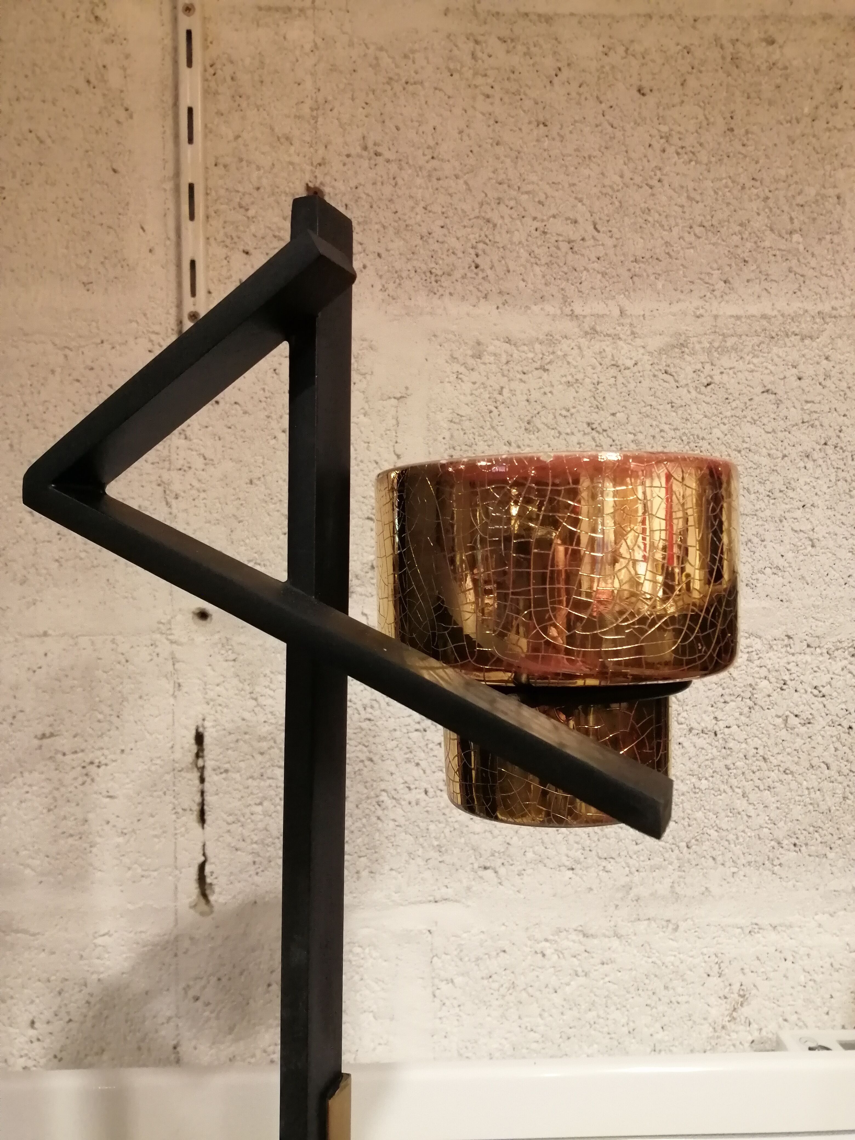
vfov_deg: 67.3
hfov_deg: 53.1
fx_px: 856
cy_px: 570
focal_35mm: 26
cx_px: 428
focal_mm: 3.62
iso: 320
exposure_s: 1/25
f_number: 1.8
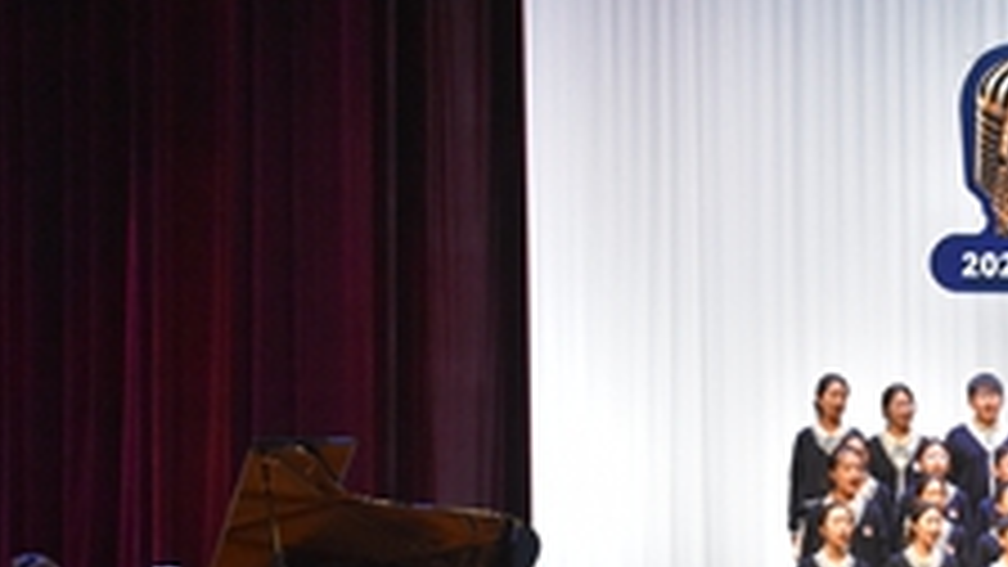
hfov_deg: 18.4
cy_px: 477
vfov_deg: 10.6
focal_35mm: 114
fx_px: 3047
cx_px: 929
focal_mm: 34
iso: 3200
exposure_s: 1/160
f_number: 6.3
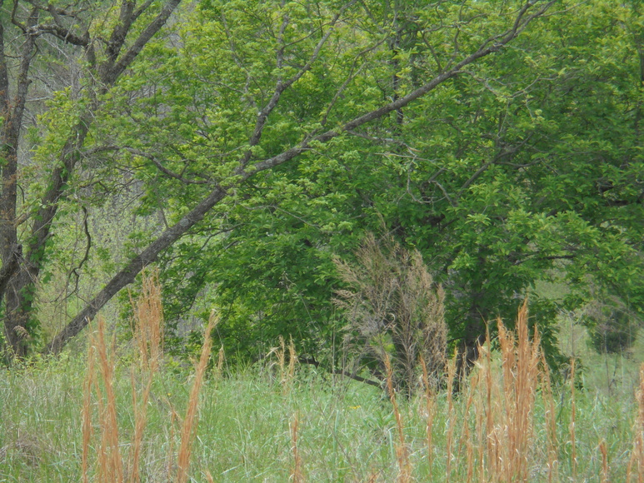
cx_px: 322
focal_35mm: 156
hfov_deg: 12.7
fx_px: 2903
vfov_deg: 9.5
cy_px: 242
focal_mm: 27.6
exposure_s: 1/160
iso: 100
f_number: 6.5
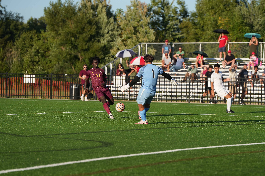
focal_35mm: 185
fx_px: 1362
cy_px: 88
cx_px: 132
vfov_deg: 7.4
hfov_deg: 11.1
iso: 800
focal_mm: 185
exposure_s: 1/5000
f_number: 4.5
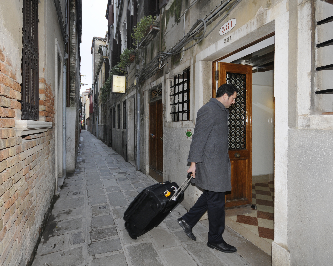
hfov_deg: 89.3
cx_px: 184
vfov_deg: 77.0
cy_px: 133
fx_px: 168
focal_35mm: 17
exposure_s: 1/60
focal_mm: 10
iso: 200
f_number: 5
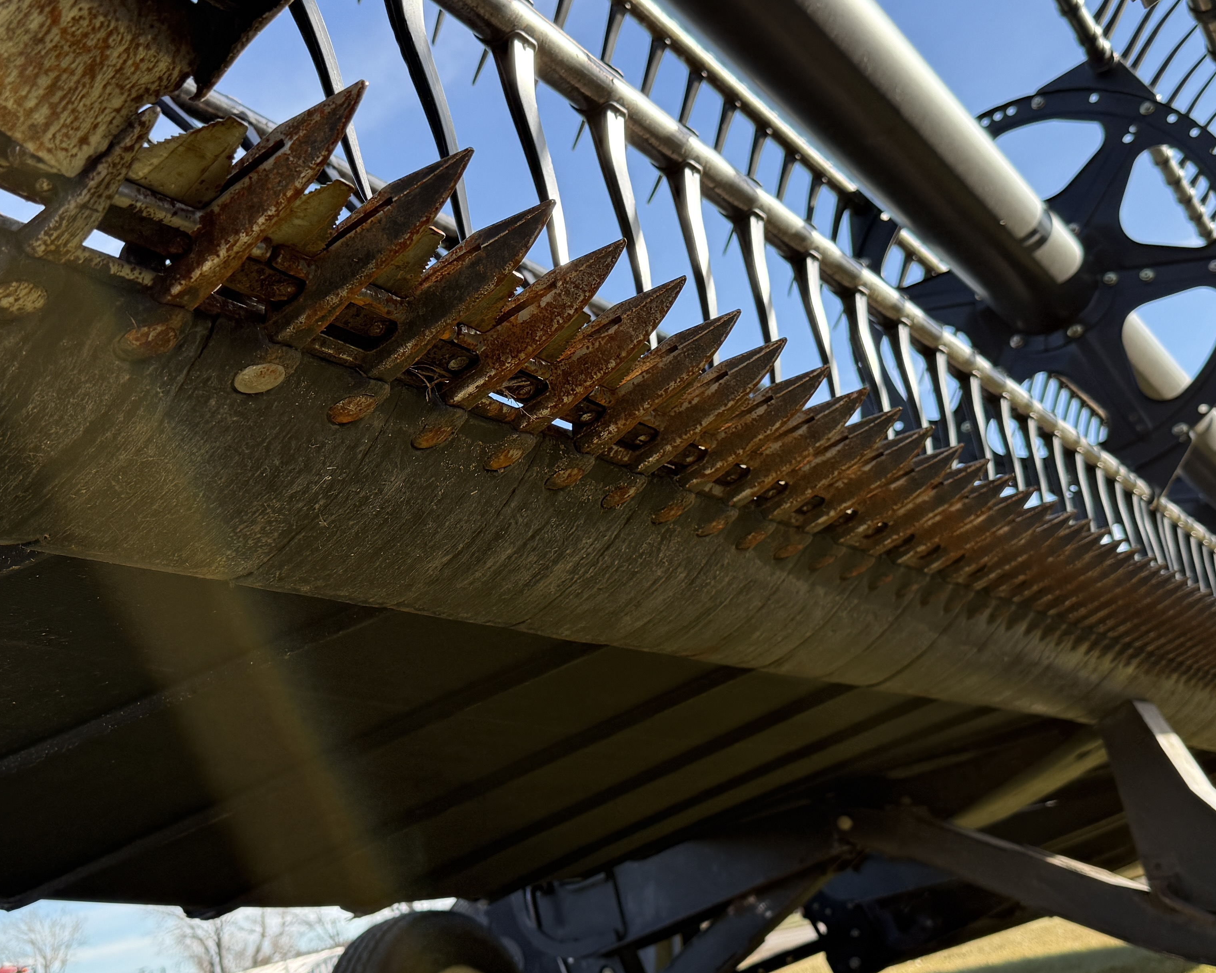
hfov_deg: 41.9
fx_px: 1584
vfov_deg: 34.1
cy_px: 549
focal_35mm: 44
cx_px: 499
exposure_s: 1/1653
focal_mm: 6.76
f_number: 1.78
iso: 100
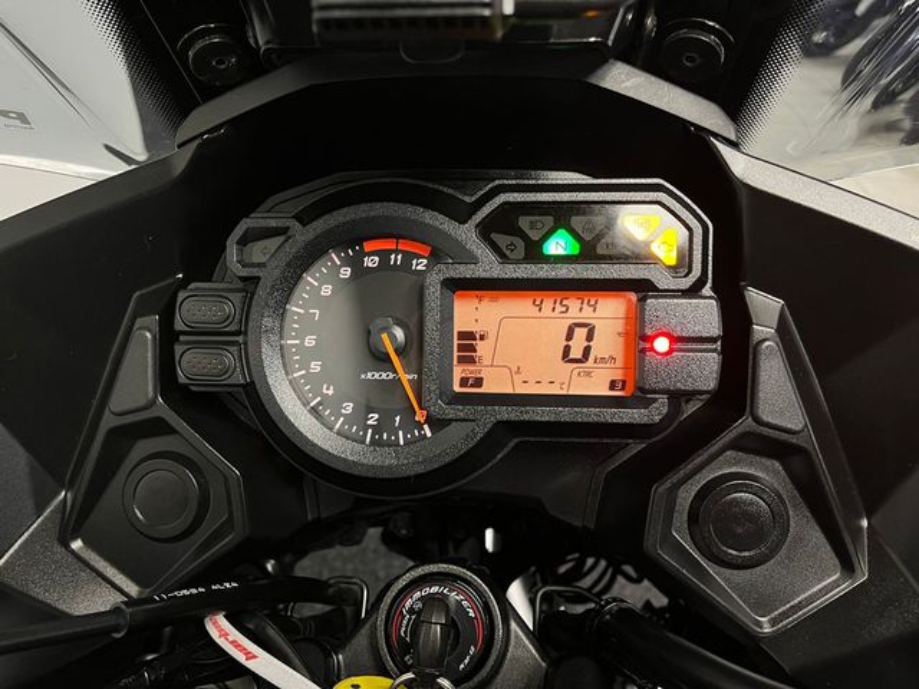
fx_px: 690
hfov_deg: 67.3
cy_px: 344
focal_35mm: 26
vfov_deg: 53.1
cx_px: 460
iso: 200
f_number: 1.6
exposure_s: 1/50
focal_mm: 5.1
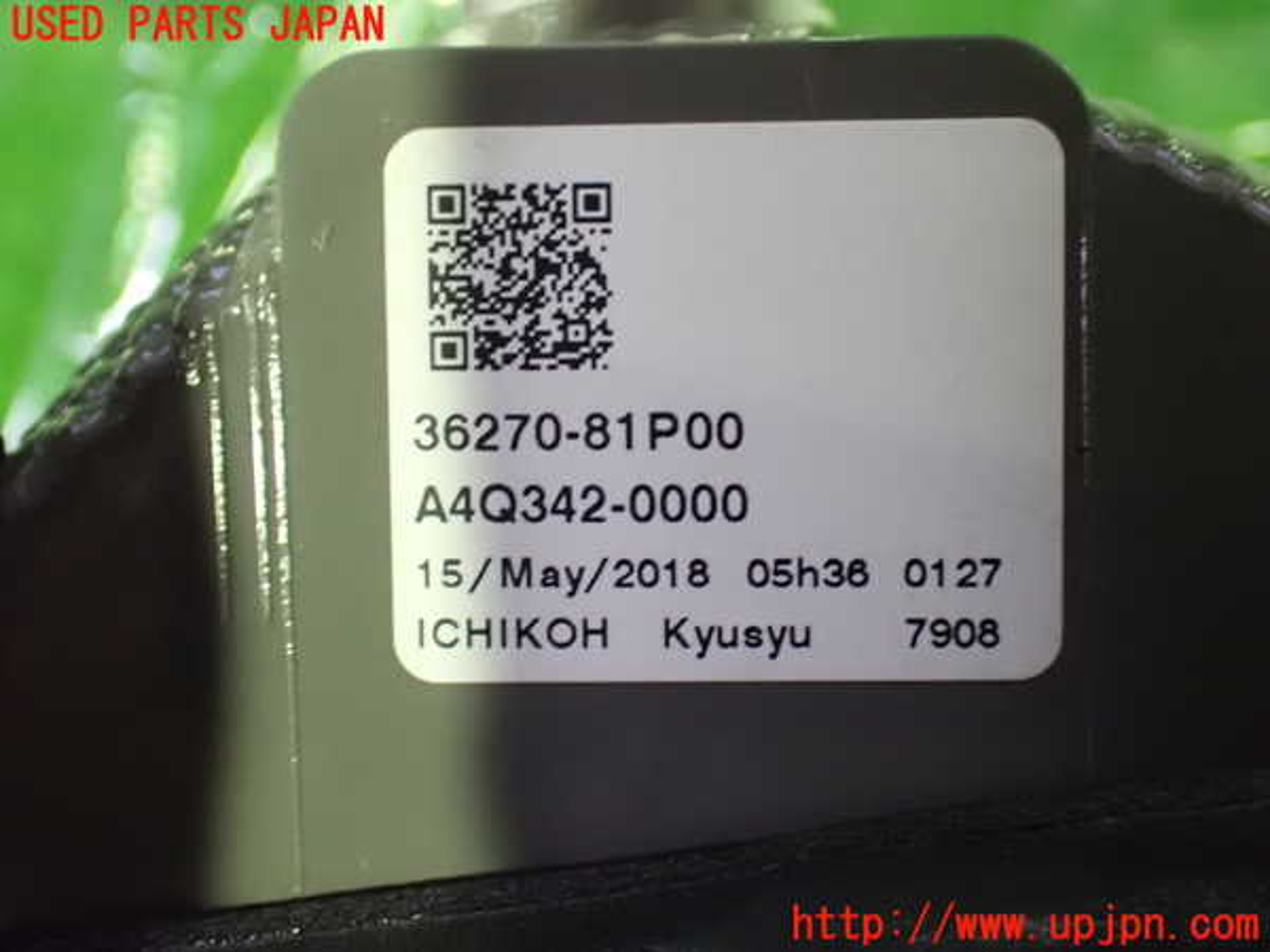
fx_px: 1614
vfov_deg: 32.9
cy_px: 476
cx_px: 635
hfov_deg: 42.9
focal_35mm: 44
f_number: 2.9
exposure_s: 1/25
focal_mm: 7.84
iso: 1600
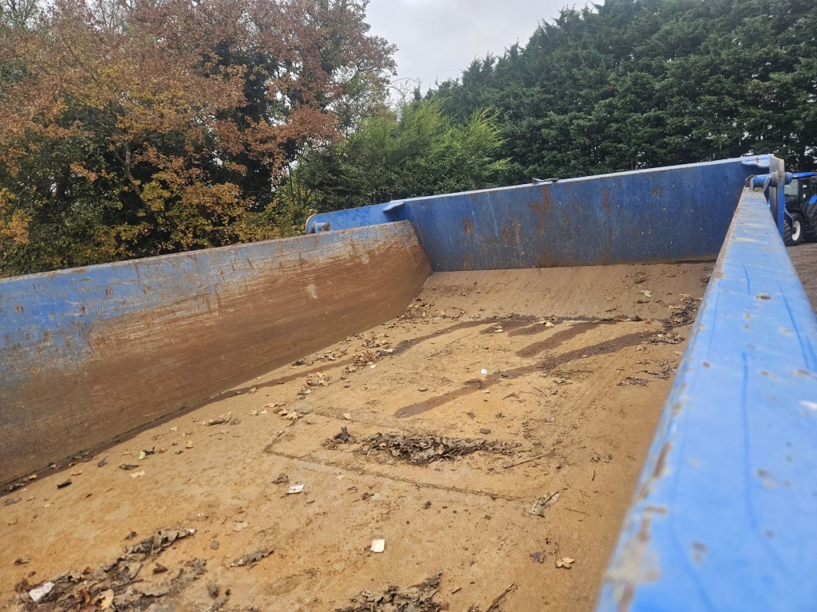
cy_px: 306
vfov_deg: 58.9
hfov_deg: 73.9
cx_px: 408
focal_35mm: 23
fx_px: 543
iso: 50
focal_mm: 5.4
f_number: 1.8
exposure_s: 1/200
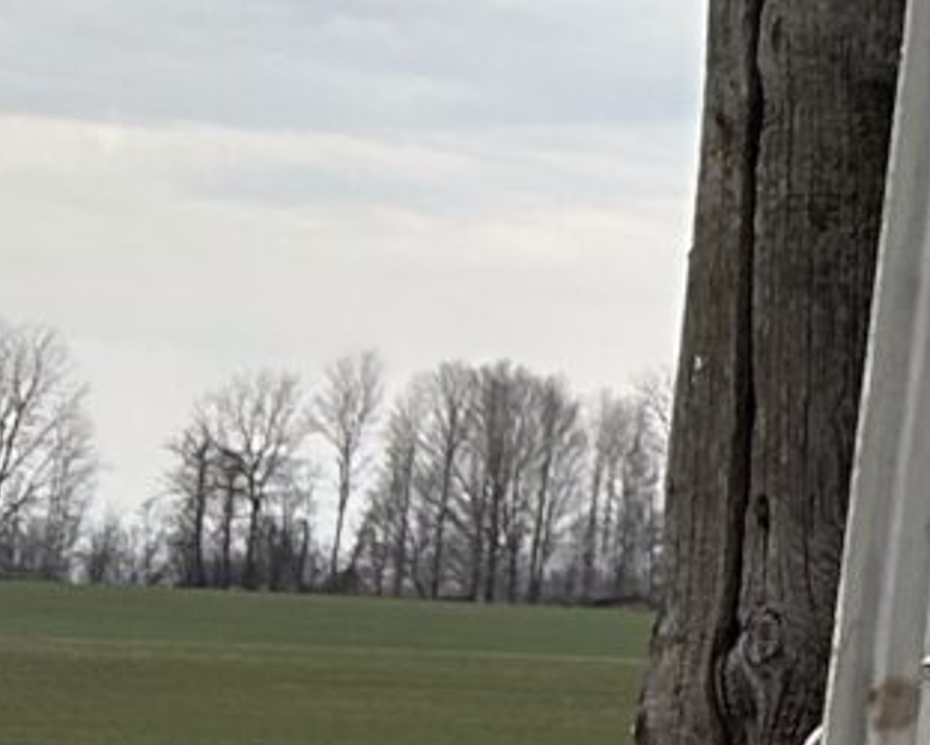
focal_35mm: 208
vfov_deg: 7.3
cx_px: 3103
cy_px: -310
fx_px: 5729
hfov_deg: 7.7
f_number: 1.5
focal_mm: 5.7
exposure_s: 1/1779
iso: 50
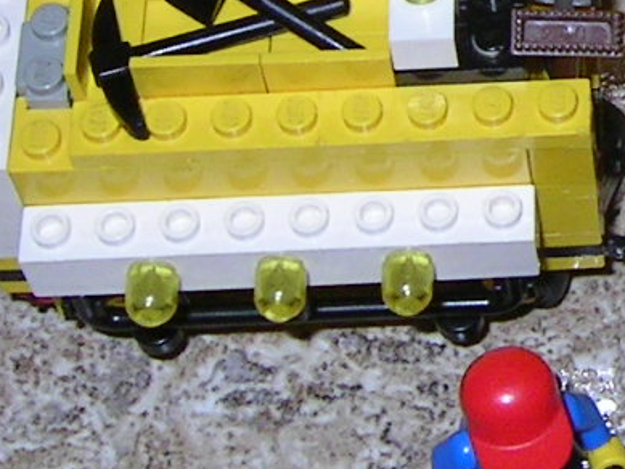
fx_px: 2673
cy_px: -50
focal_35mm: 148
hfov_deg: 12.8
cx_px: 884
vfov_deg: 9.9
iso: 100
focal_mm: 5.6
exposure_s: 1/30
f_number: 4.8
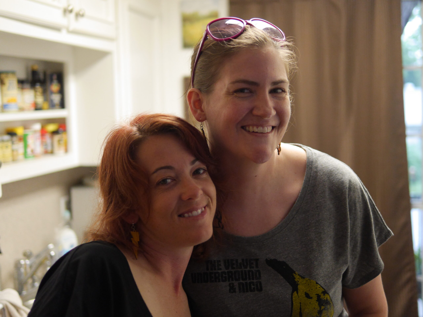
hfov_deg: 38.2
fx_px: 611
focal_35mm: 50
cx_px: 212
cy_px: 158
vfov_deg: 29.1
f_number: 1.4
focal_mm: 25
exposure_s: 1/60
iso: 1250
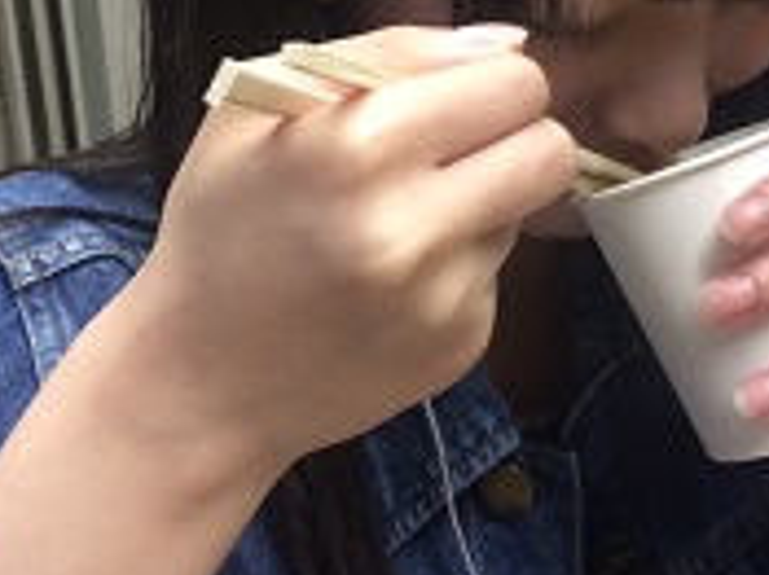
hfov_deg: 28.8
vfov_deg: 21.6
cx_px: 499
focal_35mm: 67
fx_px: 1487
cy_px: 99
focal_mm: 4.15
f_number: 2.2
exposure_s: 1/33
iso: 160
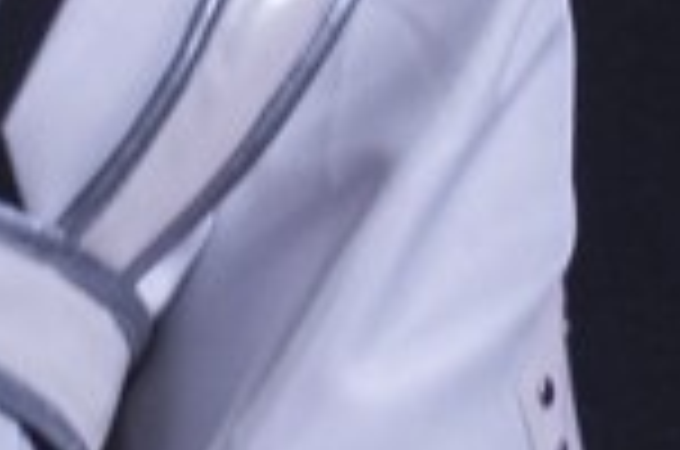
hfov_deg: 4.5
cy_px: -652
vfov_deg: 3.0
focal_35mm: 446
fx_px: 8407
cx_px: -883
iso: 800
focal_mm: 56
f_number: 3.5
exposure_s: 1/30
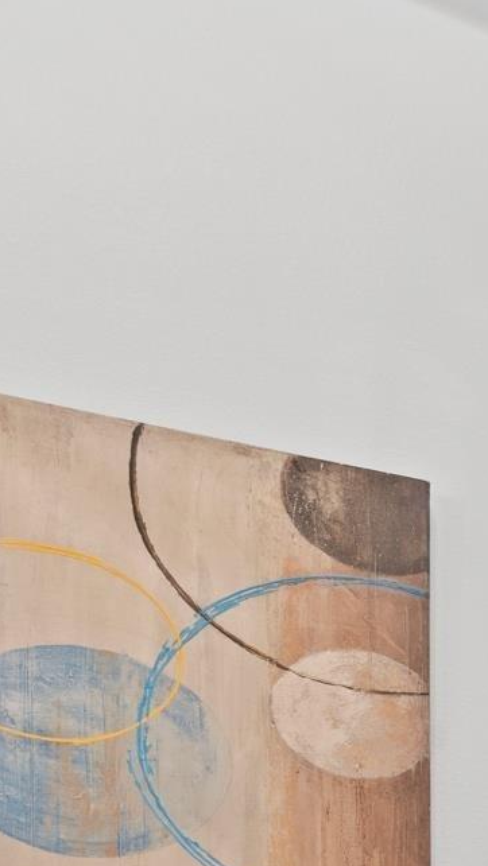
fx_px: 1310
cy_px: 989
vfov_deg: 31.7
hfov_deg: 11.7
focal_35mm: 57
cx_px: 1445
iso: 100
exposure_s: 3
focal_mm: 14
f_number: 9
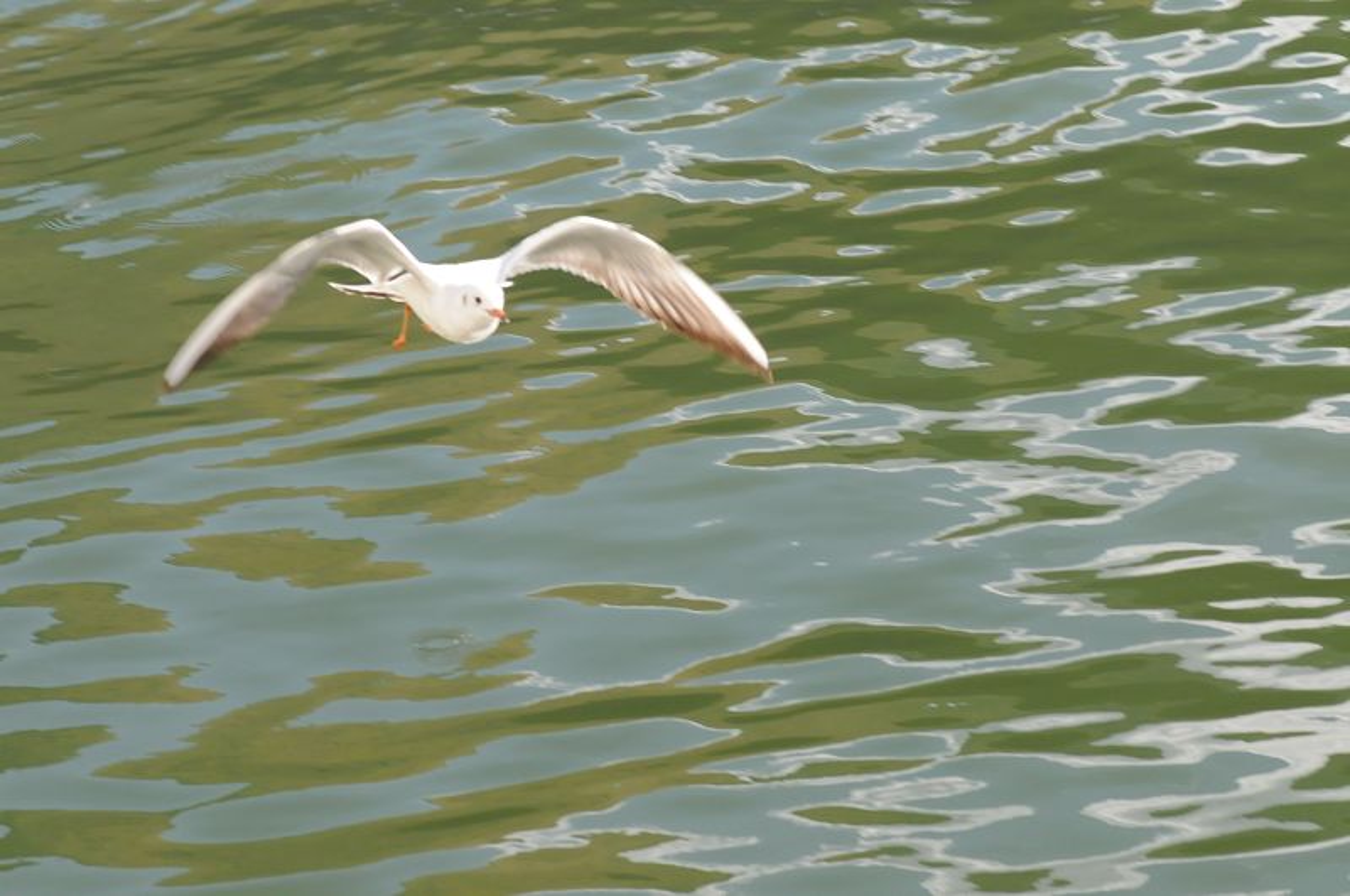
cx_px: 675
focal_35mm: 158
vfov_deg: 8.7
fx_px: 5898
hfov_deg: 13.1
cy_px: 448
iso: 800
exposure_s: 1/640
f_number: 8
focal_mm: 105
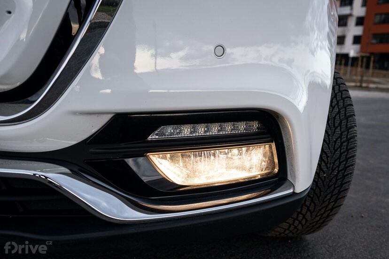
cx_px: 194
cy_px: 130
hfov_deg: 60.3
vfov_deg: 42.3
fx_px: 335
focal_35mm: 31
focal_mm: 20.5
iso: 400
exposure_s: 1/640
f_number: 4
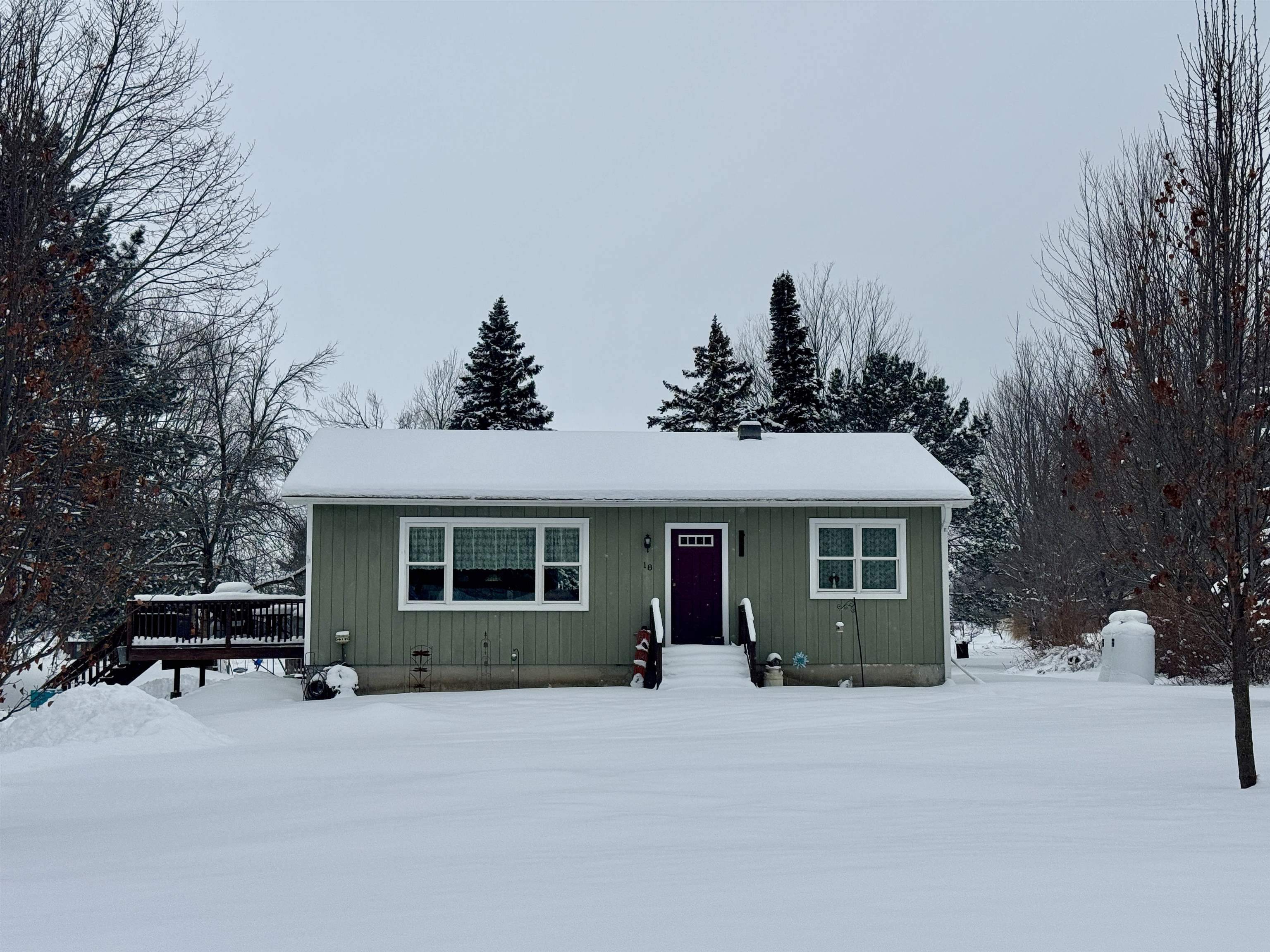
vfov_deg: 30.3
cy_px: 476
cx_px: 635
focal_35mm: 48
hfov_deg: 39.7
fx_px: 1761
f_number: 1.78
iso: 64
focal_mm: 6.76
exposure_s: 1/10526
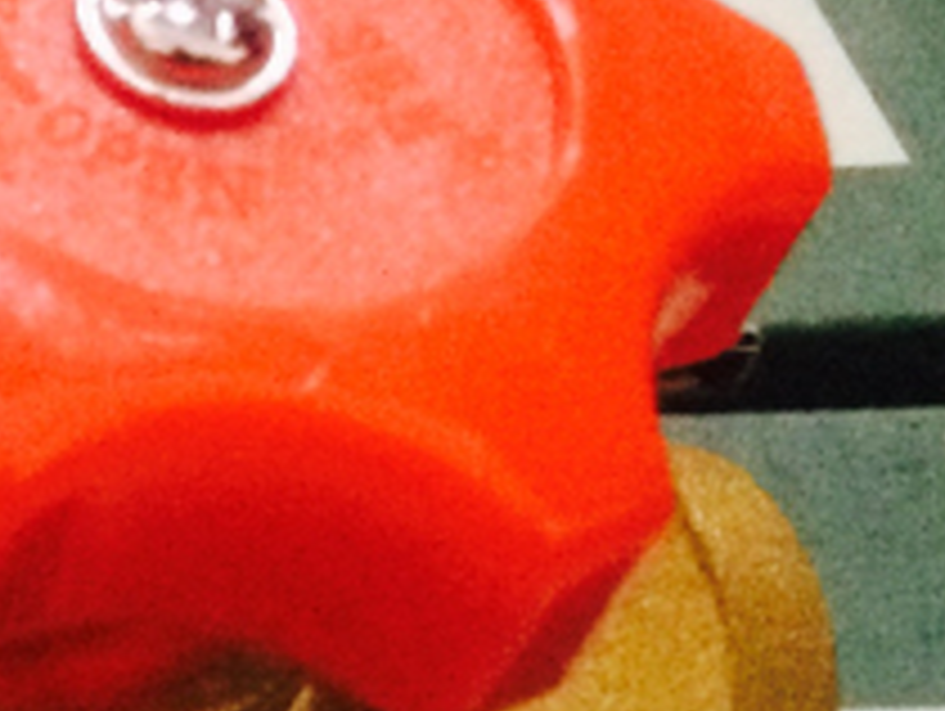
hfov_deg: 11.8
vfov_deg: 10.7
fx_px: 3772
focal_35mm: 138
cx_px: -1256
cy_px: 0
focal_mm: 4.15
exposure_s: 1/17
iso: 320
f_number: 2.2
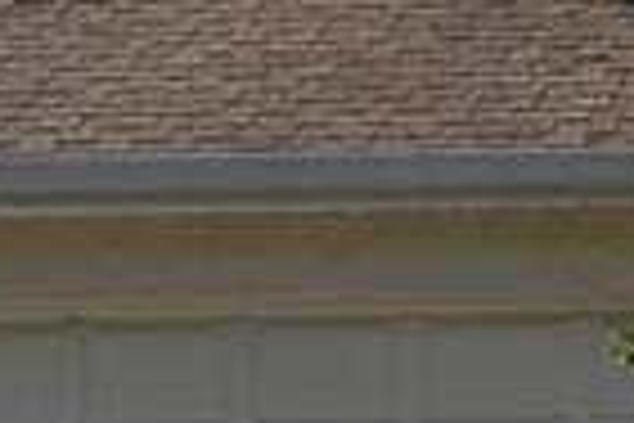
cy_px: 441
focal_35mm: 283
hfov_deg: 7.1
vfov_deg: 4.8
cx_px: 1093
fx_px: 4984
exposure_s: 1/250
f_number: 8
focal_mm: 26
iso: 100
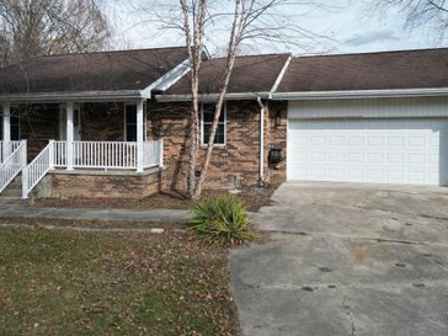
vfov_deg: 42.9
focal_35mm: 33
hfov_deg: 55.3
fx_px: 427
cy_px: 146
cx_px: 204
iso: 150
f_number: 1.7
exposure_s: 1/4000
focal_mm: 6.72
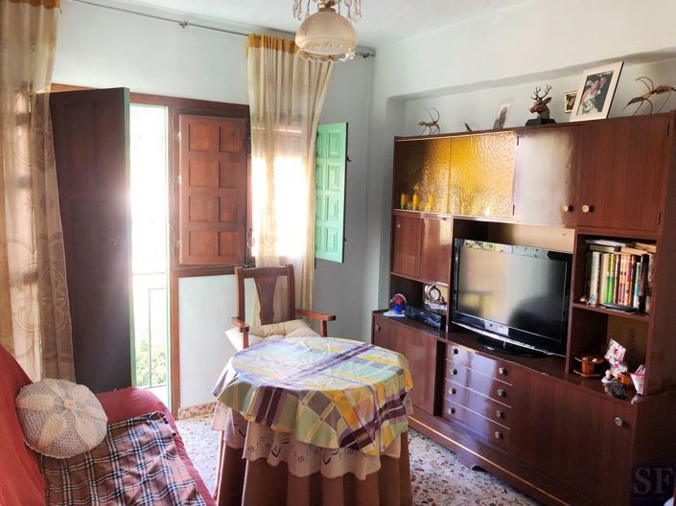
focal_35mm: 28
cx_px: 338
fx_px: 547
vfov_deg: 49.7
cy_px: 253
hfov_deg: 63.5
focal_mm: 3.99
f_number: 1.8
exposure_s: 1/25
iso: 32
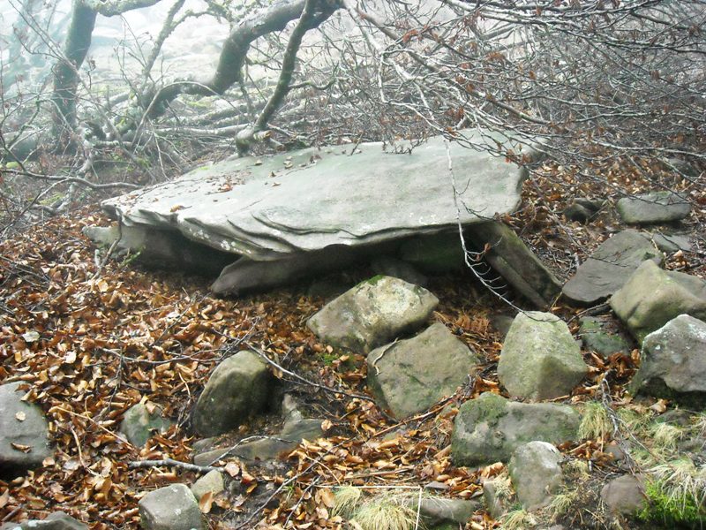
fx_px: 714
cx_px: 353
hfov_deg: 52.6
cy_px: 265
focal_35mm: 35
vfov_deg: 40.7
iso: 800
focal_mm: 5.7
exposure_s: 1/125
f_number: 2.8
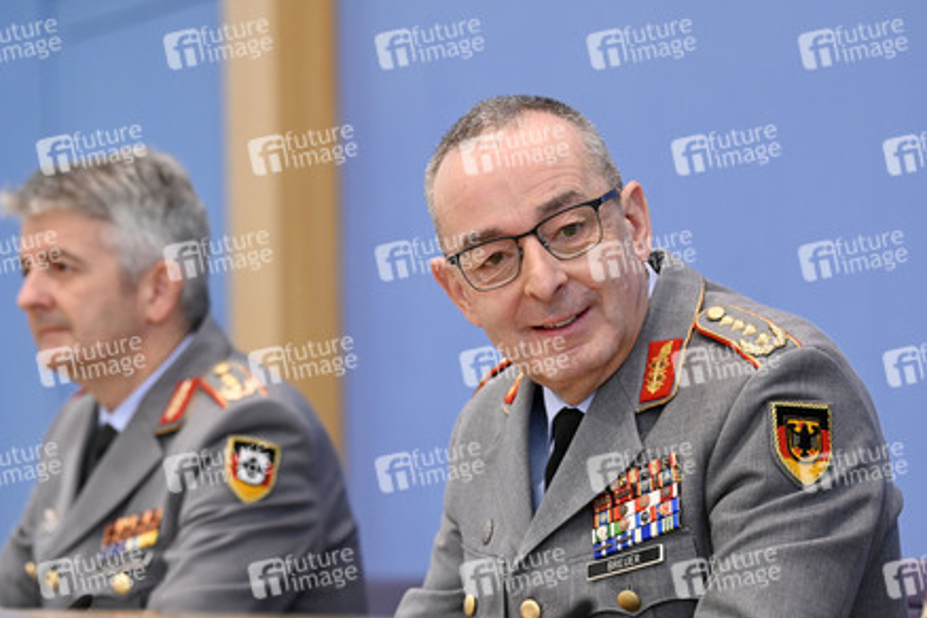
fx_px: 3708
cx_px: 458
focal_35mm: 144
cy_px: 309
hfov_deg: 14.3
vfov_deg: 9.5
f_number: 5
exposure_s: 1/640
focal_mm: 140
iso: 3200
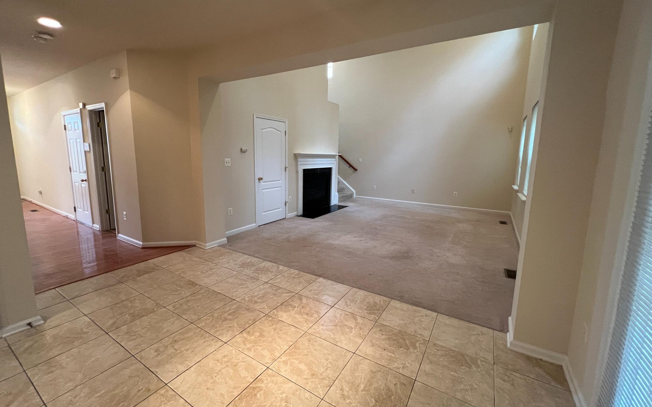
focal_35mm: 14
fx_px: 249
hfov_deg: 105.3
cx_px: 328
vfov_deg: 78.6
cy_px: 191
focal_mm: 1.57
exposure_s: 1/60
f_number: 1.8
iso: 400
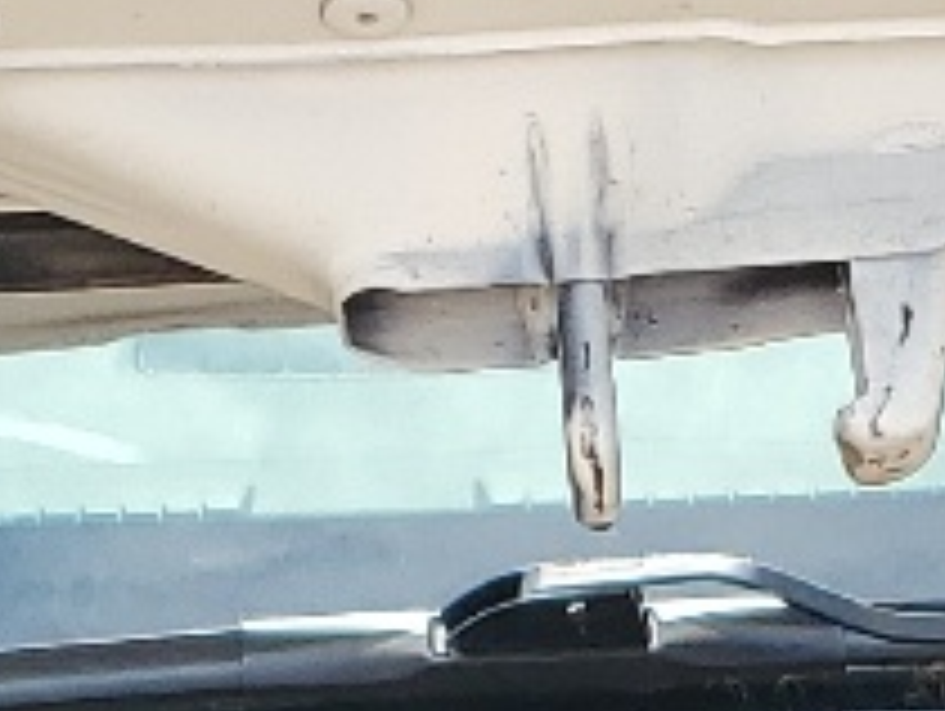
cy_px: 2349
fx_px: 5411
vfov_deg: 6.6
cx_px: 626
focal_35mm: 198
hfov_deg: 10.0
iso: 50
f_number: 1.5
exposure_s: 1/1000
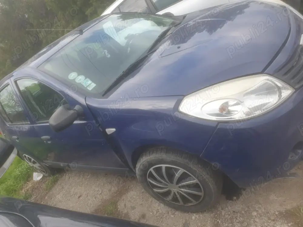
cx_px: 152
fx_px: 228
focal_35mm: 26
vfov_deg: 53.1
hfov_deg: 67.3
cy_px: 114
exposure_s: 1/215
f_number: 2.4
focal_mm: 4.32
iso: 50
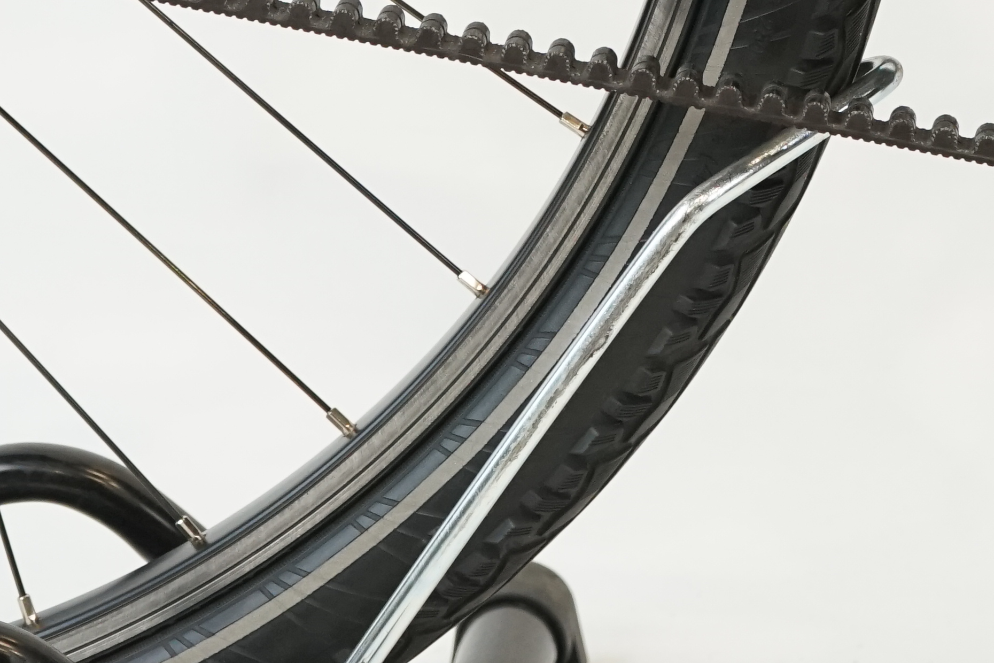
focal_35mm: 171
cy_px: -247
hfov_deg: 12.0
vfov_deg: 7.9
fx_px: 4721
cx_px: 750
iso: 1600
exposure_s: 1/200
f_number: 5.6
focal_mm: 53
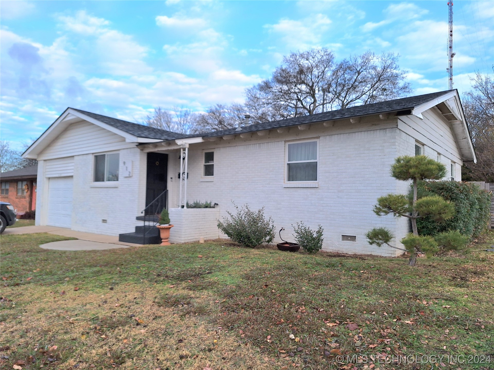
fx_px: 328
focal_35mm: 23
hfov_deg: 73.9
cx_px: 247
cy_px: 185
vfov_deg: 58.9
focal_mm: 5.54
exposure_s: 1/625
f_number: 1.8
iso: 40
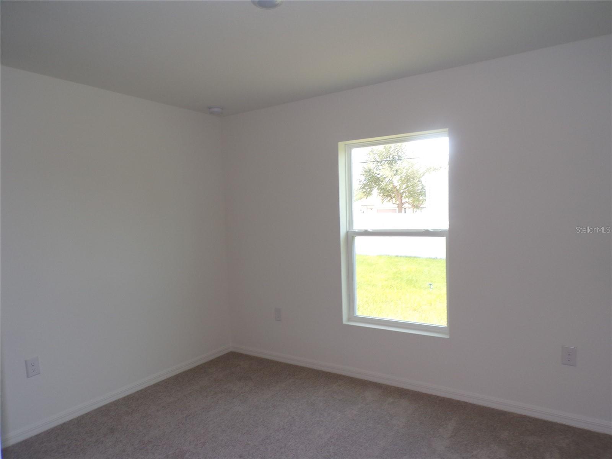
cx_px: 306
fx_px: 424
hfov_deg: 71.6
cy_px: 230
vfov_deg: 56.8
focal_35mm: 24
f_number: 4.3
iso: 81
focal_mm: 4.3
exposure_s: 1/34
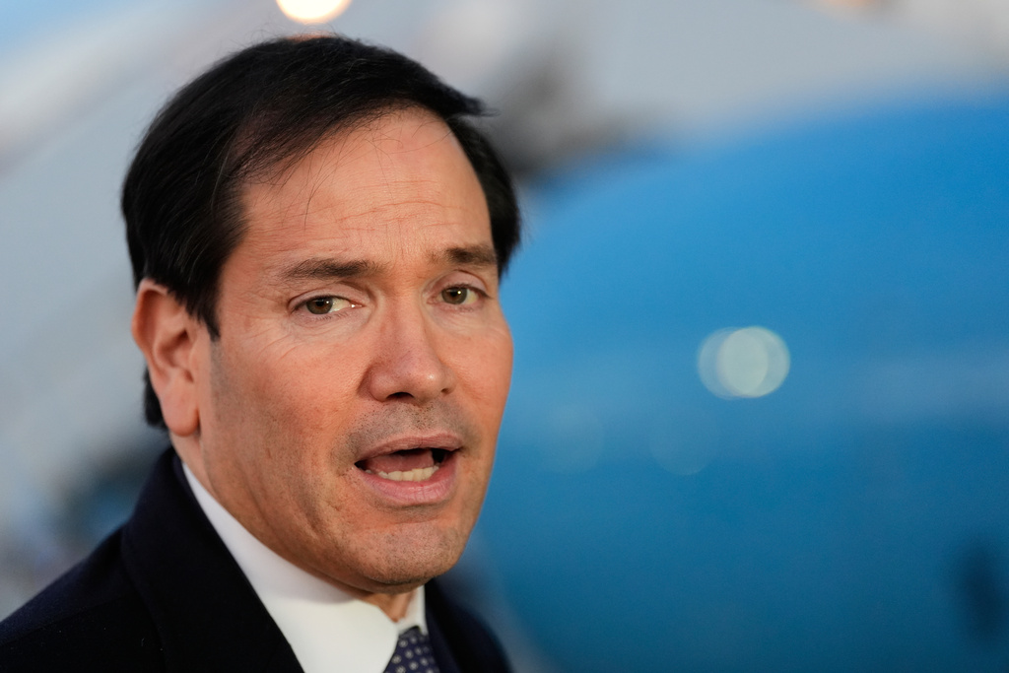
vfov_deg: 13.0
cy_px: 336
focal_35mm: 105
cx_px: 504
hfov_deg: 19.5
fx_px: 2943
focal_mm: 105
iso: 3200
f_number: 2.8
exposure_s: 1/400
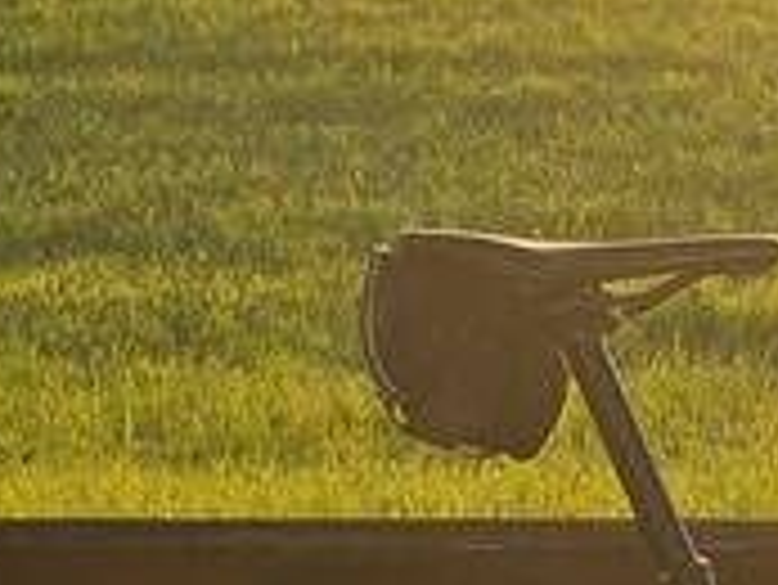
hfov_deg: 14.0
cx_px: 877
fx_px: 3081
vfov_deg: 10.8
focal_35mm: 137
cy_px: 362
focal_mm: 6.3
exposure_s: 1/577
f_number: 1.7
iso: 12
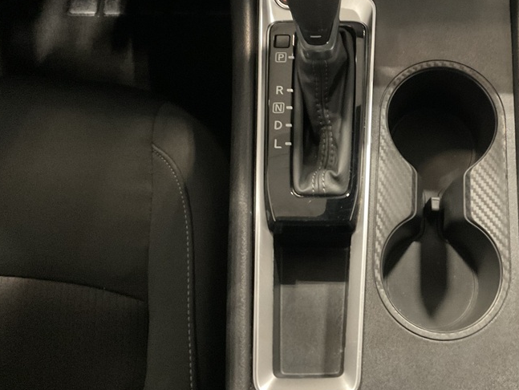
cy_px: 124
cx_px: 375
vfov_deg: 33.3
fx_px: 645
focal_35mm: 43
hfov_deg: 42.7
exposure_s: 1/20
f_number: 1.8
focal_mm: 3
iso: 500
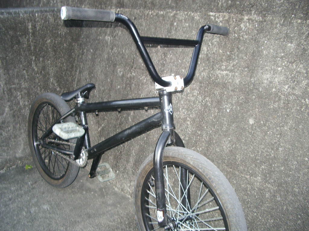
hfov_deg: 52.6
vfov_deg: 40.7
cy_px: 116
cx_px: 154
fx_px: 312
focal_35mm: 35
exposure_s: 1/40
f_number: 2.6
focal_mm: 5.8
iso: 200
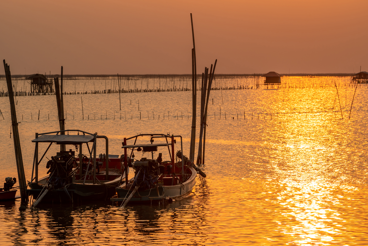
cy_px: 123
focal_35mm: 286
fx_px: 2928
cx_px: 184
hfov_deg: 7.2
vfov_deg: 4.8
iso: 100
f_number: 5.6
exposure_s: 1/640
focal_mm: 191
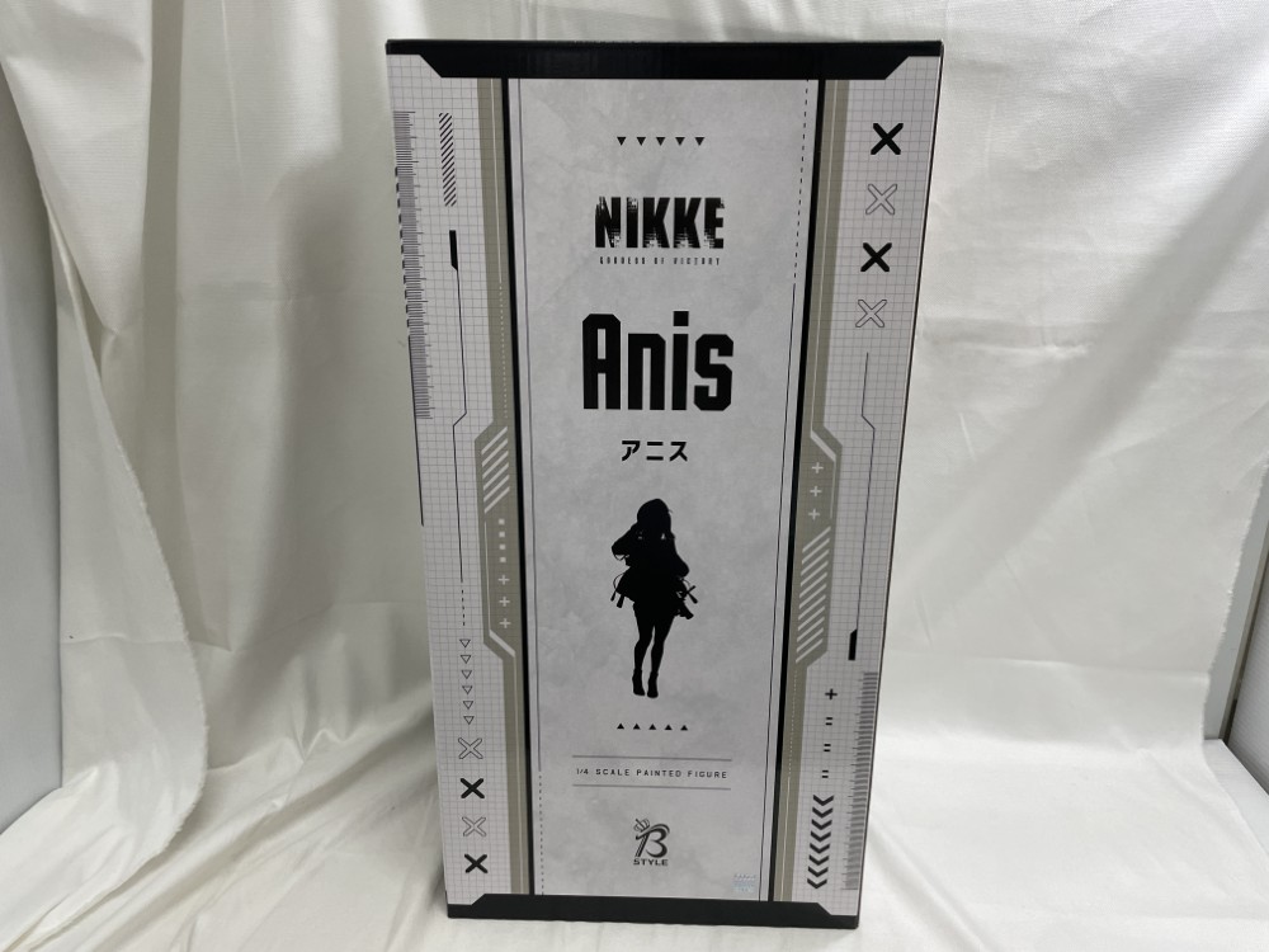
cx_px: 634
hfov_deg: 67.3
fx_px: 953
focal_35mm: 26
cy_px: 476
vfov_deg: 53.1
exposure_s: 1/100
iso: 100
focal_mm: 4.2
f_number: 1.6
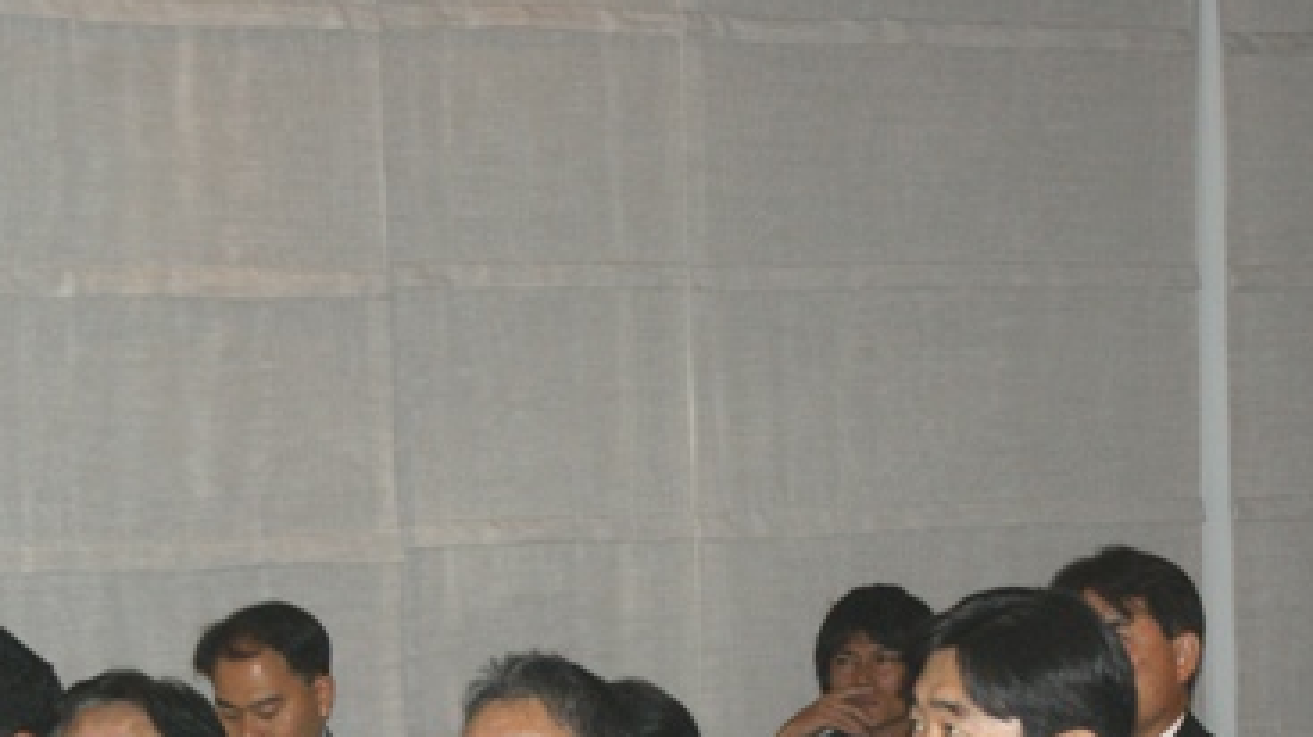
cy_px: 719
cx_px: 544
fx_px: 4767
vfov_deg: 8.8
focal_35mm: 137
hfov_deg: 15.7
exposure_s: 1/80
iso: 400
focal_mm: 50
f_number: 5.6
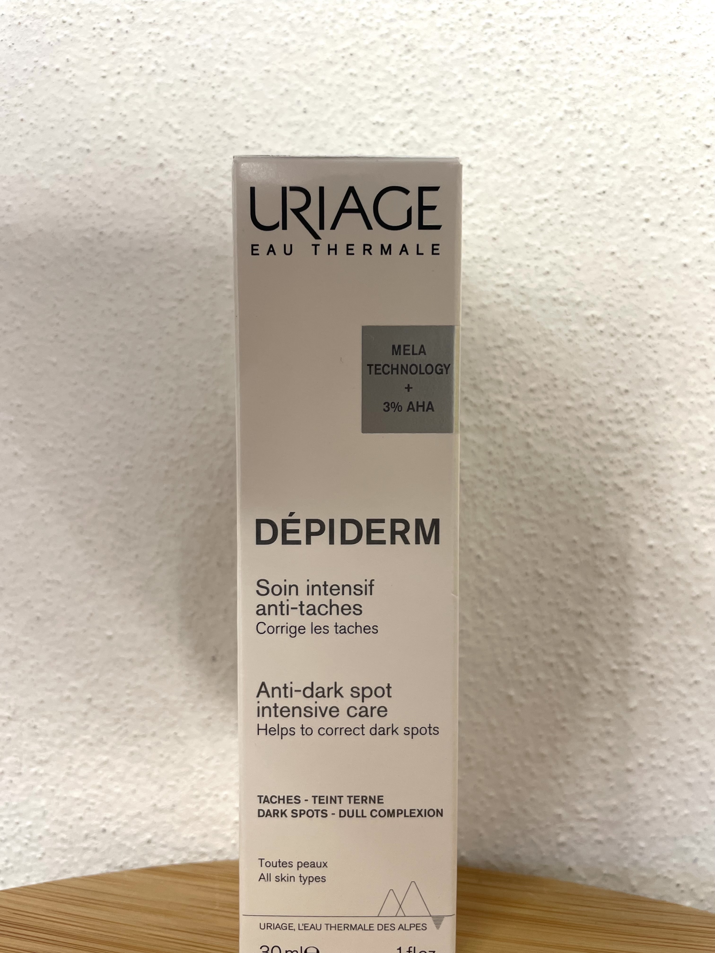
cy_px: 476
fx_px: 716
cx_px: 358
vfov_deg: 67.3
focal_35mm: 26
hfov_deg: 53.1
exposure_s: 1/50
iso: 64
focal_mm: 4.2
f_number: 1.6
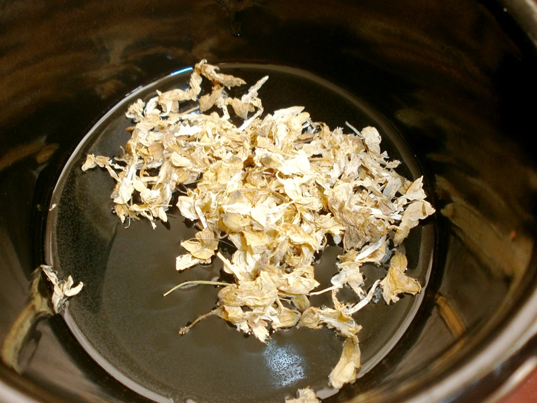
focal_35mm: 27
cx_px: 268
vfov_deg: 51.3
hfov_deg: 65.3
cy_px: 202
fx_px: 419
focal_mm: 4.8
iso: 125
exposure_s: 1/30
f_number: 2.9
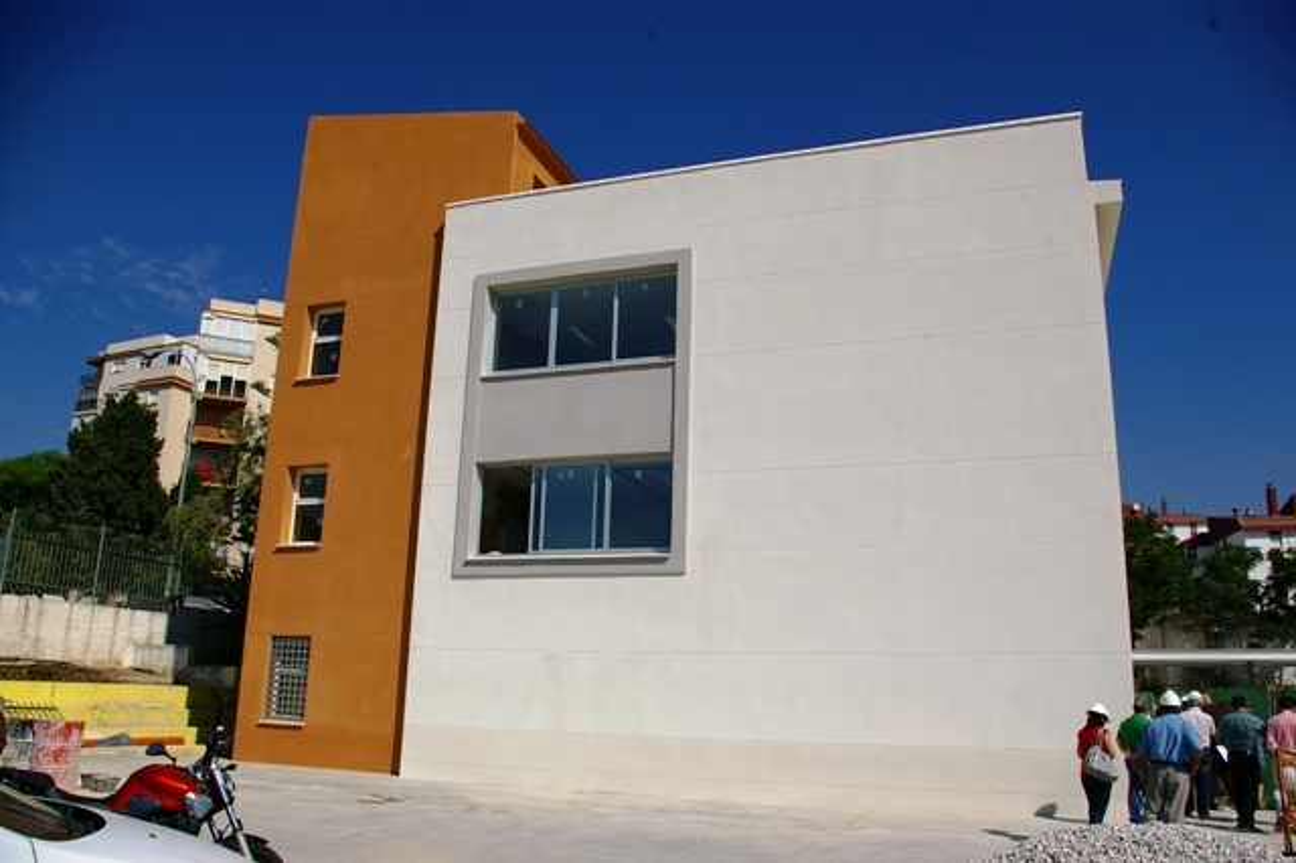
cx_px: 648
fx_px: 971
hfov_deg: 67.4
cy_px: 432
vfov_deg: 47.9
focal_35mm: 27
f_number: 11
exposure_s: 1/500
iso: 200
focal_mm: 18
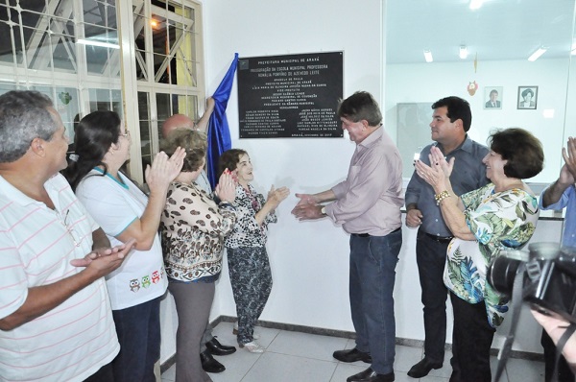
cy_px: 191
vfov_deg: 22.5
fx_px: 958
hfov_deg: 33.4
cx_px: 288
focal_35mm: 60
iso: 3200
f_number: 5.6
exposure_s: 1/60
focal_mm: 40
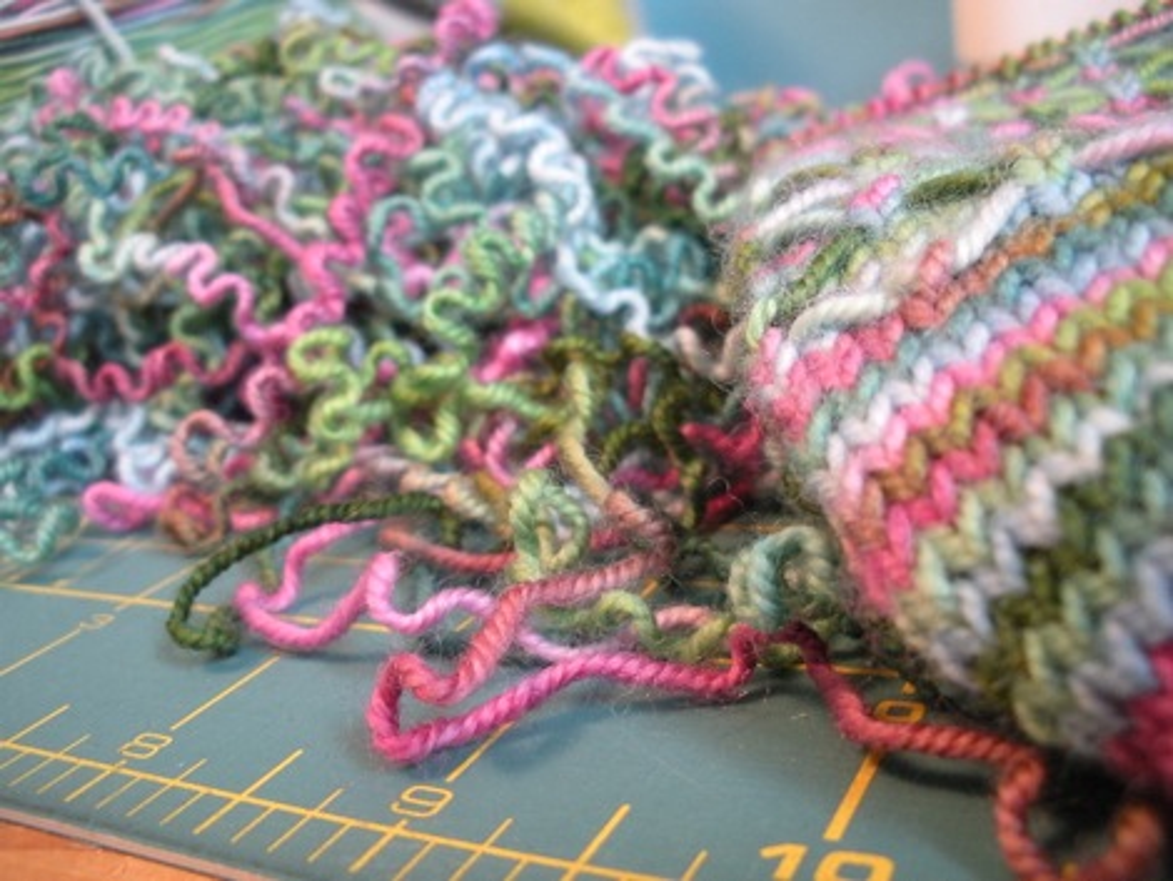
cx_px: 586
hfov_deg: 51.3
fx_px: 1221
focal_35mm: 36
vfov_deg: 39.7
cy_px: 440
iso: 400
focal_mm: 6.3
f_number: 3.5
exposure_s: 1/9.5
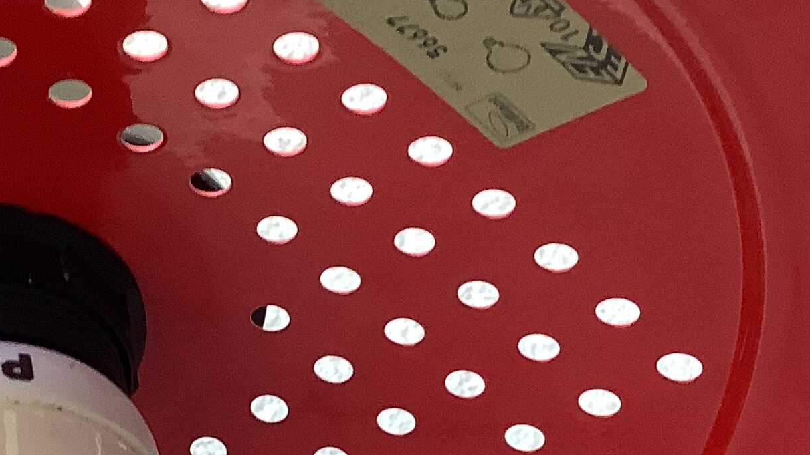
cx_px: 222
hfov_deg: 23.2
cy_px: 502
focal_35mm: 91
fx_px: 1954
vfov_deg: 13.0
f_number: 2.4
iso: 125
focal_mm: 3.3
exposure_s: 1/60
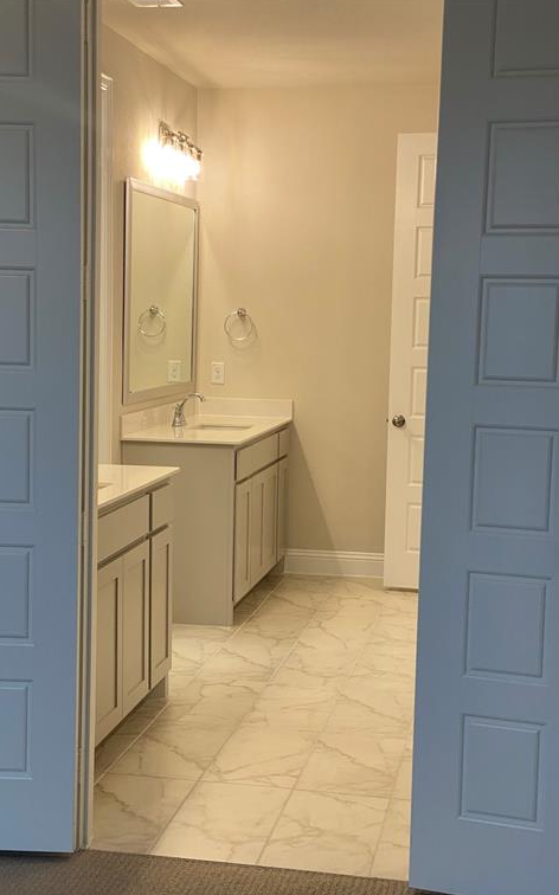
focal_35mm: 56
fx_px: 1366
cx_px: 261
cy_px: 450
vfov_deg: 36.3
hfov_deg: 23.1
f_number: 2
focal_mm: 6
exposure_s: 1/60
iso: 80
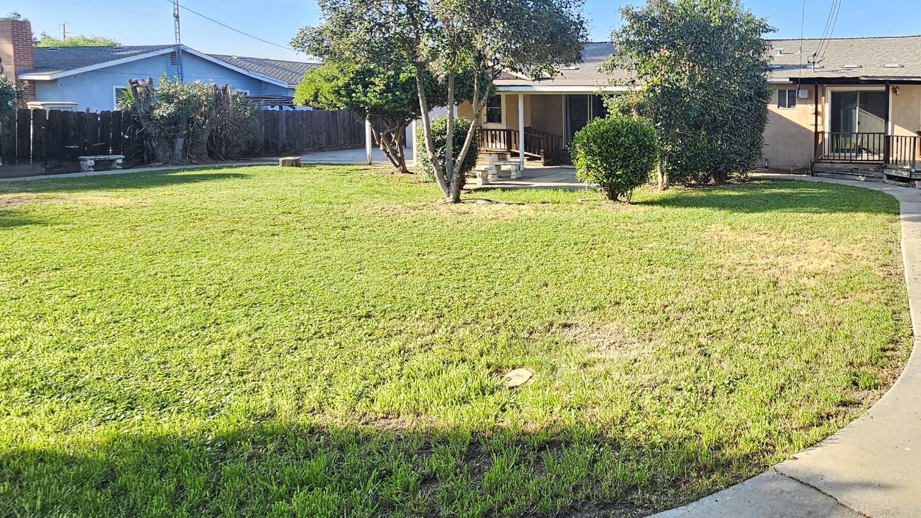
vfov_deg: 46.5
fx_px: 586
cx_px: 733
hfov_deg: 69.1
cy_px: 150
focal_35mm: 24
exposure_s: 1/267
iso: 50
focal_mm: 2.2
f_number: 2.2
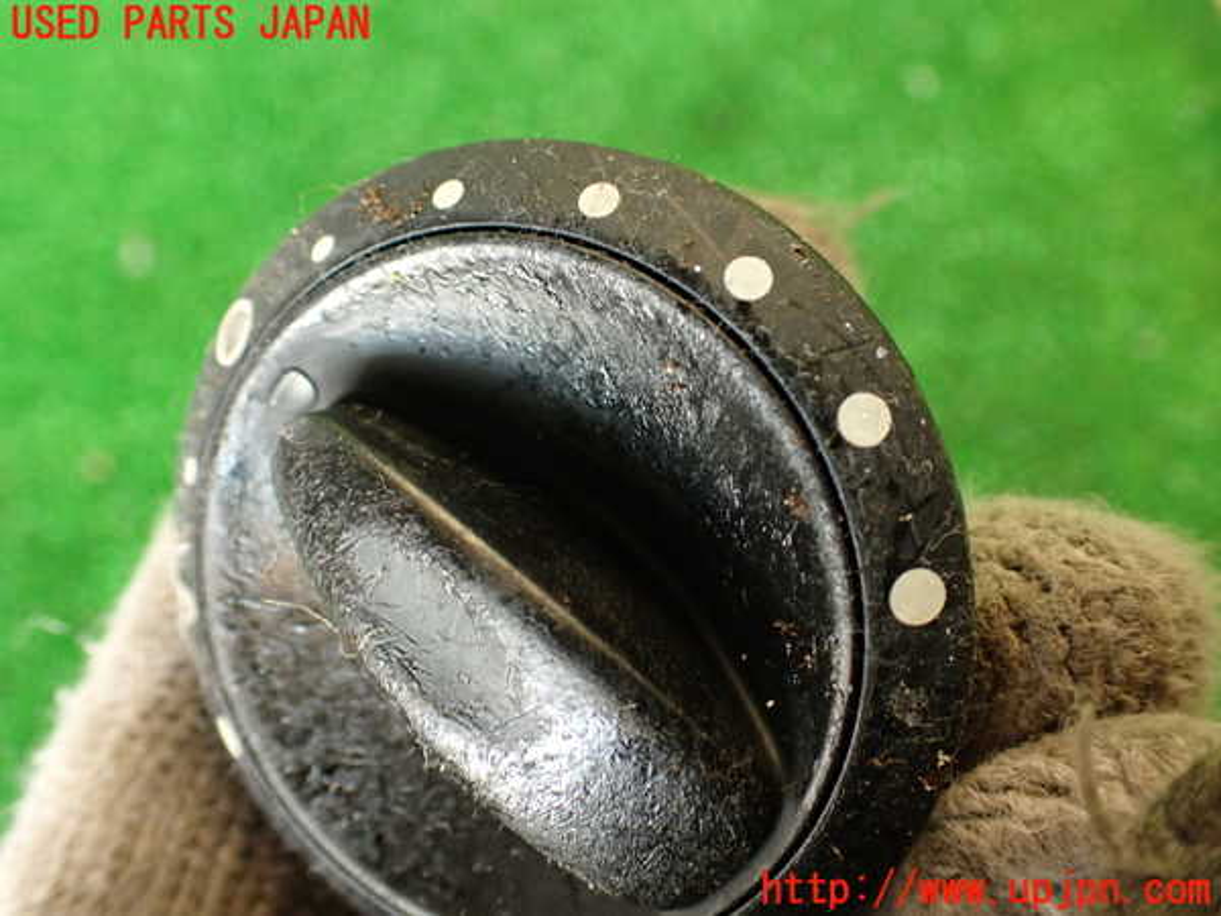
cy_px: 458
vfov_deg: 44.2
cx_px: 610
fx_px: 1129
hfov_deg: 56.8
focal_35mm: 32
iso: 400
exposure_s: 1/30
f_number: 2.4
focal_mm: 5.79
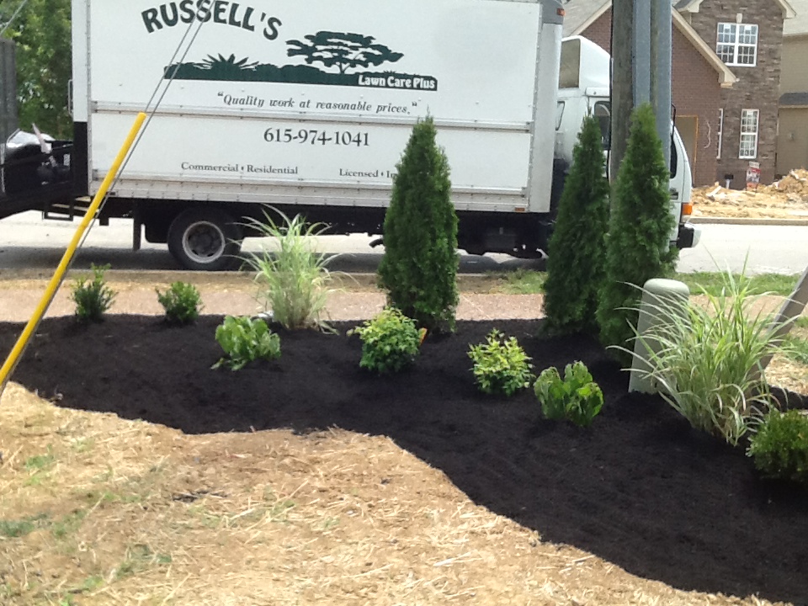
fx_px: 1027
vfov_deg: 32.9
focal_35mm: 44
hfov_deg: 42.9
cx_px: 404
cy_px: 303
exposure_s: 1/505
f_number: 2.4
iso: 40
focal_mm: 2.03
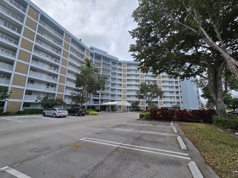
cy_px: 89
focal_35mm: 13
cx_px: 119
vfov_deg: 89.9
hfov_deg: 106.2
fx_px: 89
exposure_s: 1/1978
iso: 50
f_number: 2.2
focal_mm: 2.2
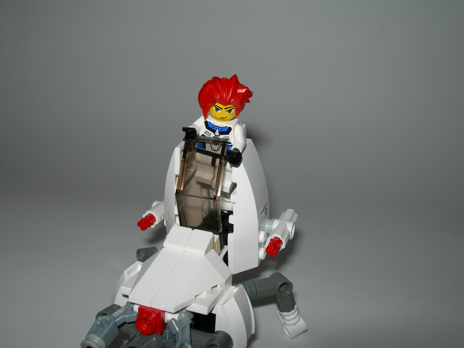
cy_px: 174
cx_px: 232
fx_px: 509
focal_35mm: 38
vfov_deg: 37.7
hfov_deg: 49.0
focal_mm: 7.8
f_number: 4.8
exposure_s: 1/60.1
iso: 50
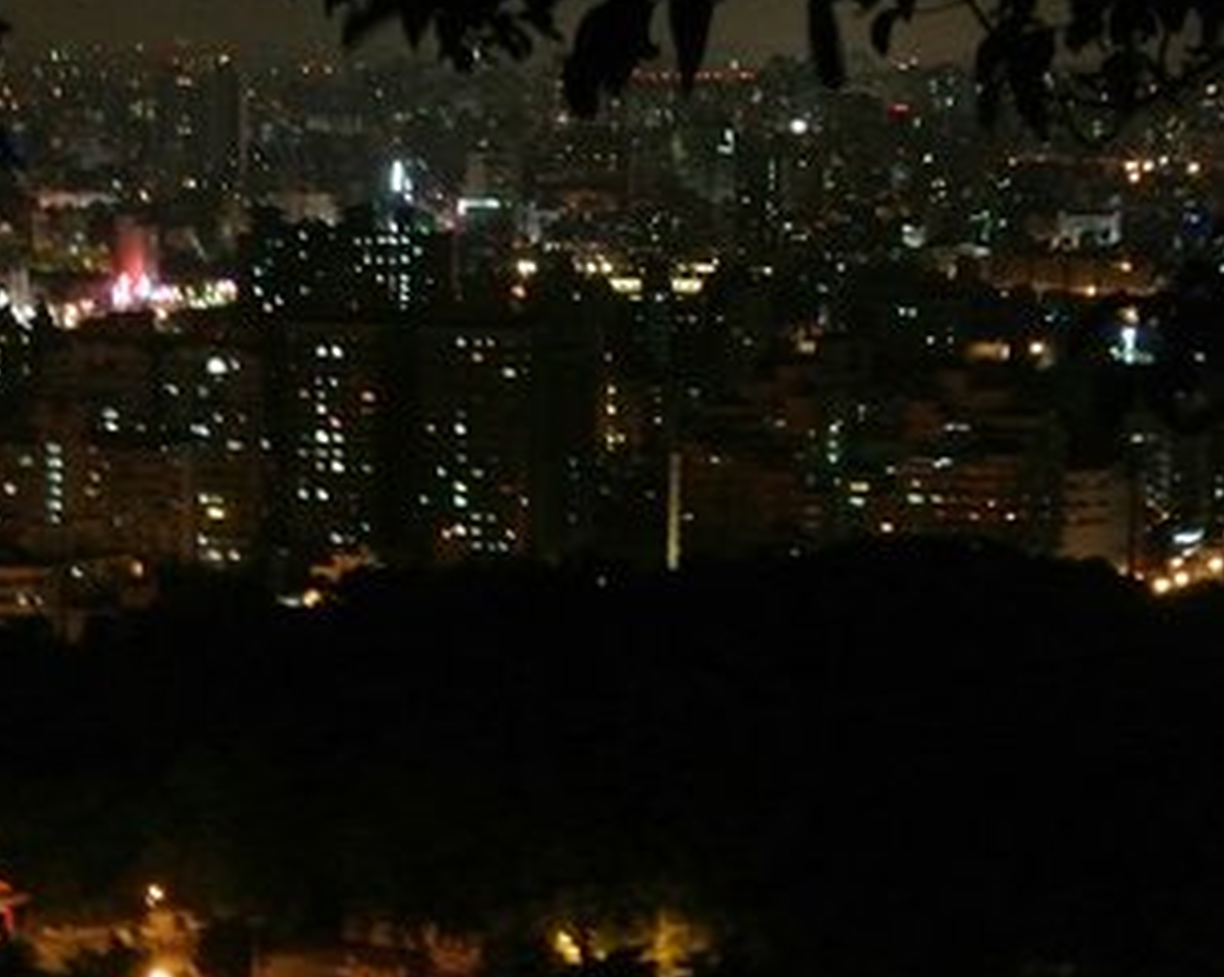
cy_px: 523
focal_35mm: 126
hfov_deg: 15.2
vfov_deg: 12.2
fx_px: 4560
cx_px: 215
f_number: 5.6
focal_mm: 30
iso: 3200
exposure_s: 1/4
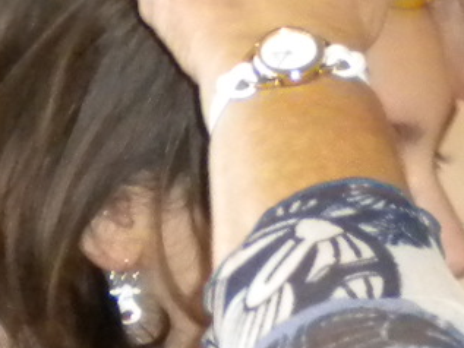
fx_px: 3030
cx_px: 347
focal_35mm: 226
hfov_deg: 8.7
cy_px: 234
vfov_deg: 6.6
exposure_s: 1/49.2
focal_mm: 6.3
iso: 400
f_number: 3.1
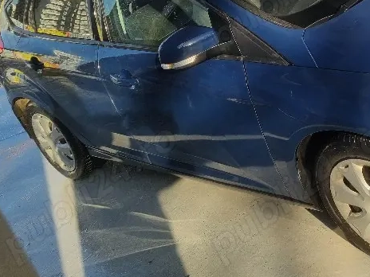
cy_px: -8
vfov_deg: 24.7
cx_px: 349
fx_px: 599
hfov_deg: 32.2
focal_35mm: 56
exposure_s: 1/1111
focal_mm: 5.4
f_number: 1.8
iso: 50
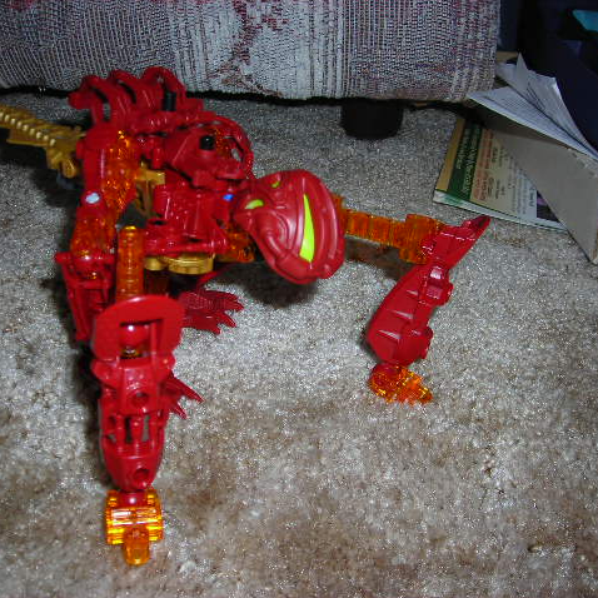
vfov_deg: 37.6
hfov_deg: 37.5
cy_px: 299
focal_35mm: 45
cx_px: 276
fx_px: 880
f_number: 3.2
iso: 50
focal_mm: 6.3
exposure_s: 1/60.1
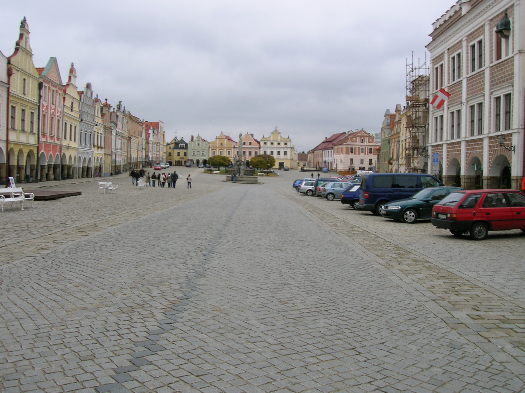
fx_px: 515
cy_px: 196
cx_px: 262
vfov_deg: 41.7
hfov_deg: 54.0
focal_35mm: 34
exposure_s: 1/73.4
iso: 50
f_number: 4.9
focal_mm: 5.7
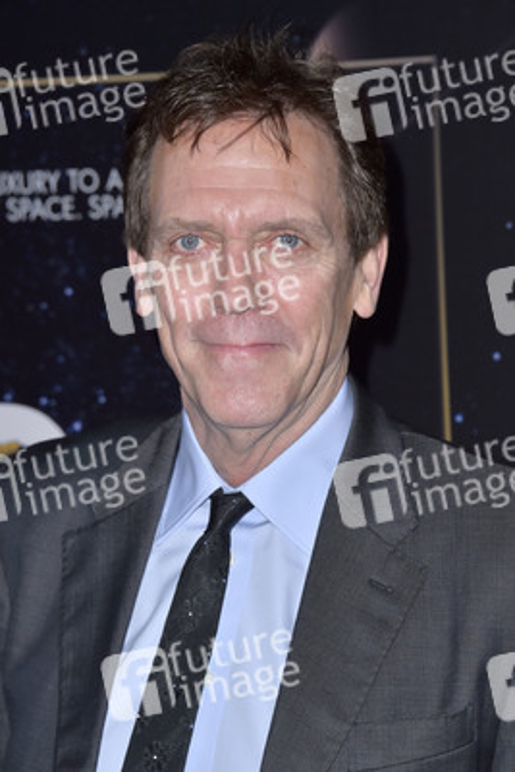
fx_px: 2894
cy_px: 386
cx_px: 258
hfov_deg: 10.2
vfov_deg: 15.2
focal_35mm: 135
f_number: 7.1
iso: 320
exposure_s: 1/250
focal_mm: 135
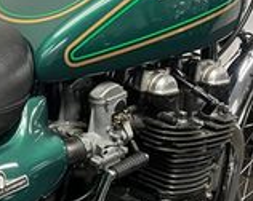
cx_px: -43
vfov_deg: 14.9
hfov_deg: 17.8
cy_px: 131
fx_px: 770
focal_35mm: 103
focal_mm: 5.1
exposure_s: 1/50
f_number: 1.6
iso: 100
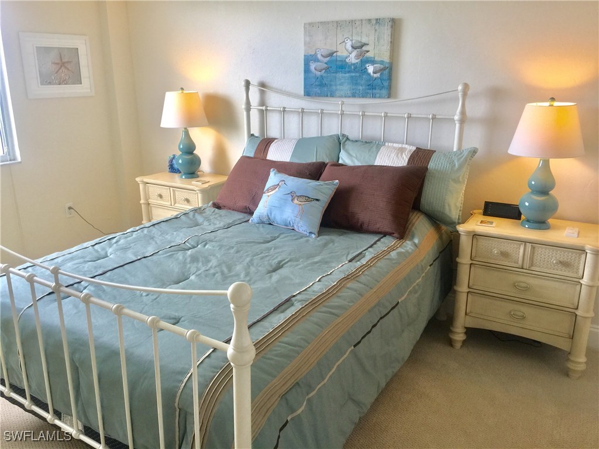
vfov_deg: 48.2
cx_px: 300
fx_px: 502
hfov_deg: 61.7
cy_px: 224
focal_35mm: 29
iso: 40
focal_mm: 4.15
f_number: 2.2
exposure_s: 1/40
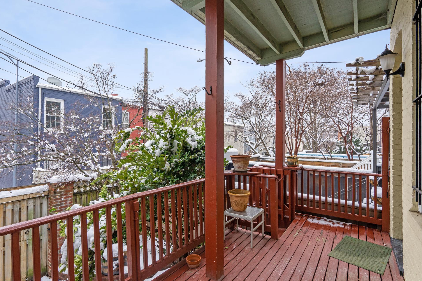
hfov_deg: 93.2
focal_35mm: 17
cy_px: 149
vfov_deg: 70.4
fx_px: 199
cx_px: 218
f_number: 8
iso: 500
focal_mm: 16
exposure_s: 1/160
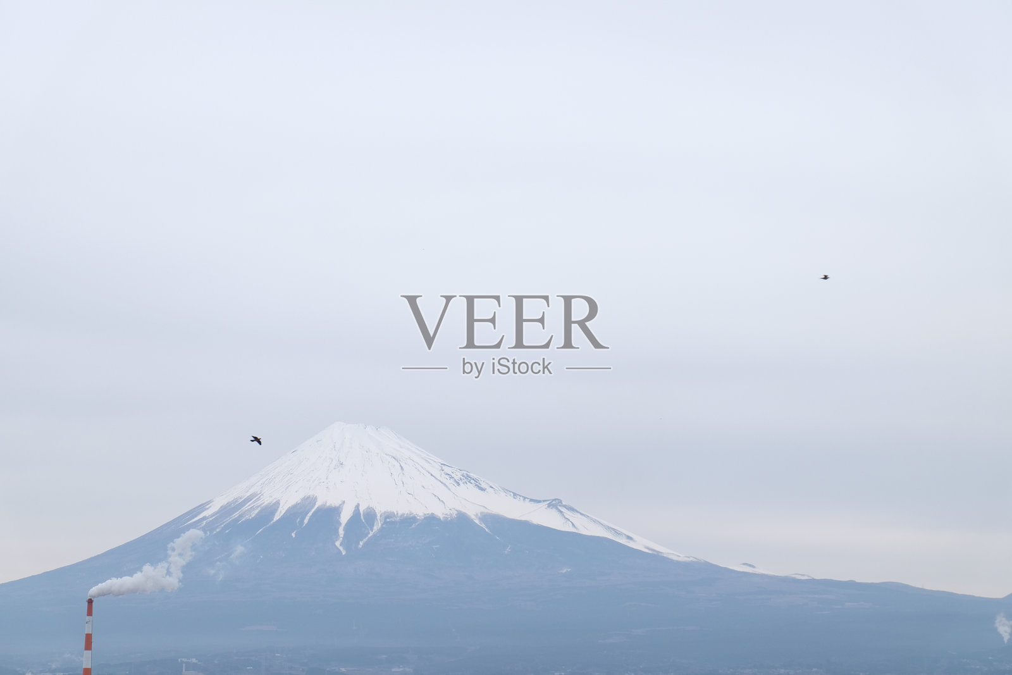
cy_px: 338
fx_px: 2108
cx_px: 506
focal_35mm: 75
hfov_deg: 27.0
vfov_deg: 18.2
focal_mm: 50
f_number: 5.6
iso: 200
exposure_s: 1/400
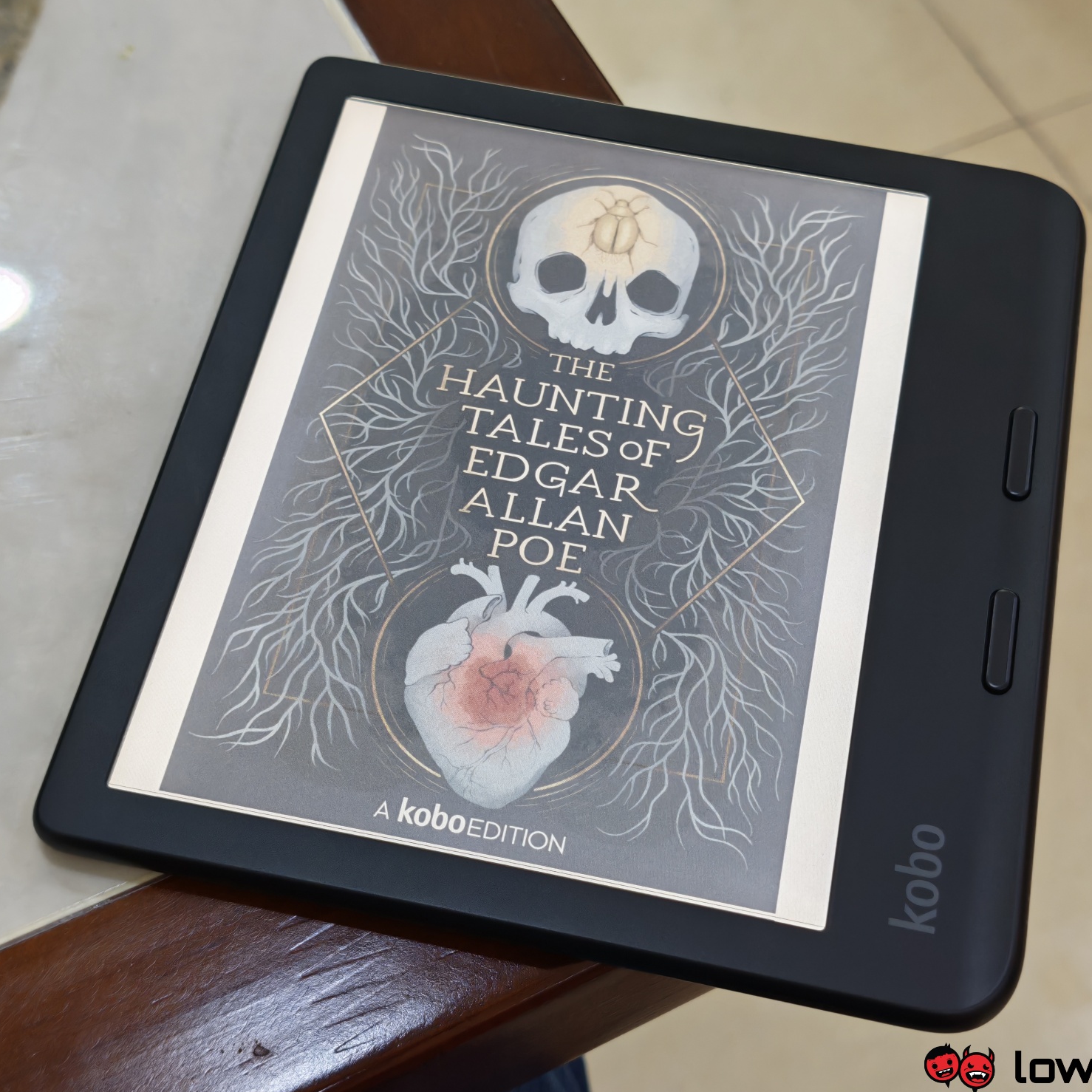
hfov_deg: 31.1
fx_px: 1963
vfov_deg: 31.1
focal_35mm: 55
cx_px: 540
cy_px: 549
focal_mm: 5.4
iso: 100
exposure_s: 1/50
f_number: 1.6
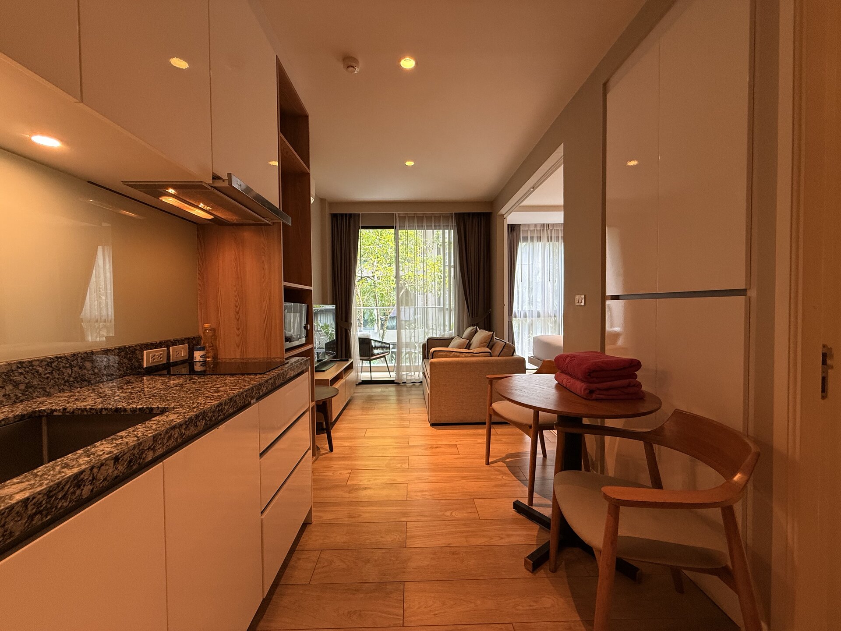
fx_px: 340
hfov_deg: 102.1
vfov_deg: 85.7
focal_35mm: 14
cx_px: 420
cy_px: 316
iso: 200
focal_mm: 2.22
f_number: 2.2
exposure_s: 1/100
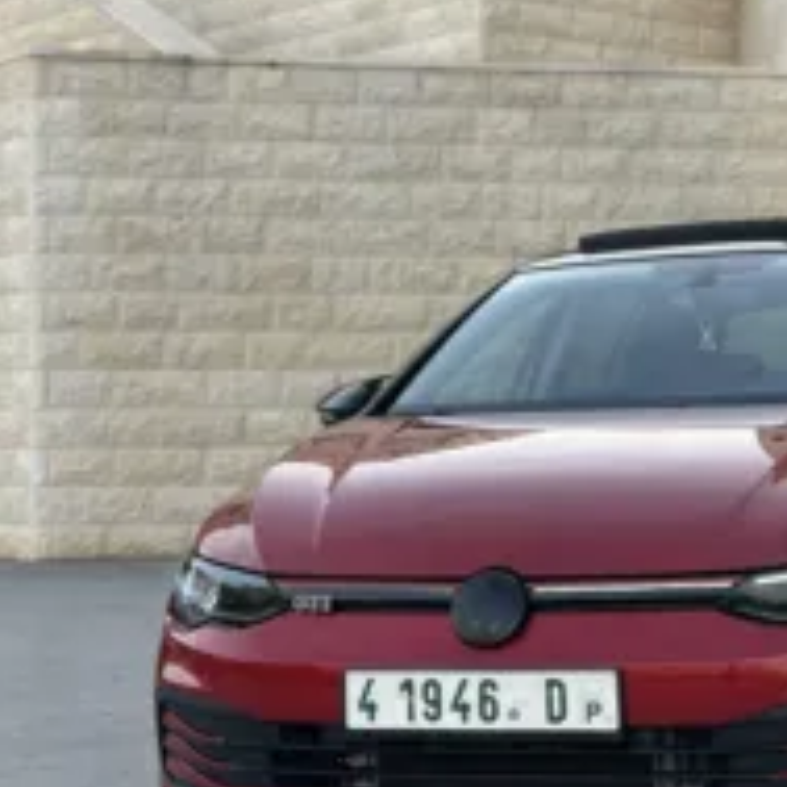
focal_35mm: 90
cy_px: 454
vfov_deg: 19.3
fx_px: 2315
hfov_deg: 19.1
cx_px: 620
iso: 80
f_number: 1.78
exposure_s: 1/389
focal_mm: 6.86
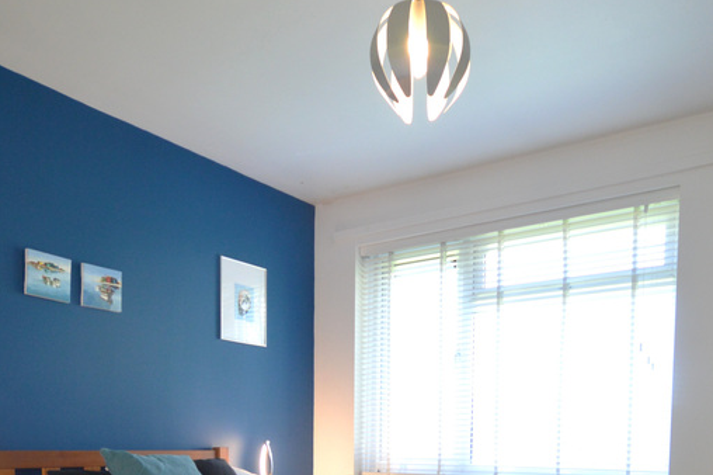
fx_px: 633
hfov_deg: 58.5
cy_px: 488
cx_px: 411
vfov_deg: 36.4
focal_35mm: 32
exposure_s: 1/60
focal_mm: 10
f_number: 4
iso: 560
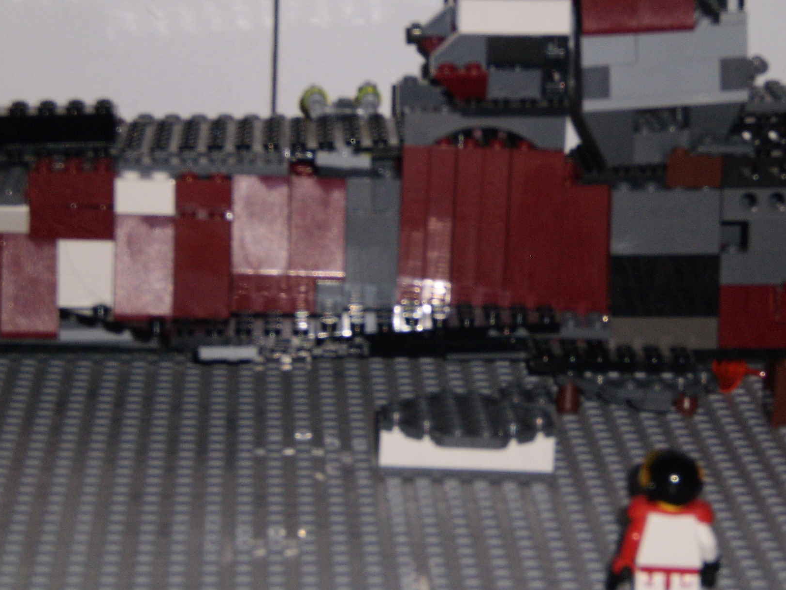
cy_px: 282
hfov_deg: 14.5
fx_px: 3089
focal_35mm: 136
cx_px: 476
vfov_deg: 10.9
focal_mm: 18.9
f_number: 5.9
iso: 125
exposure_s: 1/100
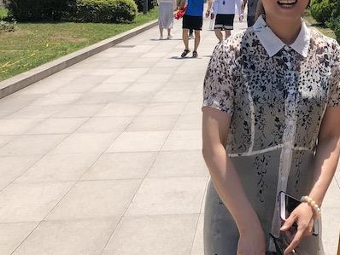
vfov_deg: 18.5
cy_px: -58
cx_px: 360
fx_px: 737
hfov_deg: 24.5
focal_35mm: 75
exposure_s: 1/1845
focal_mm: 3.99
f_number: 1.8
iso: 20
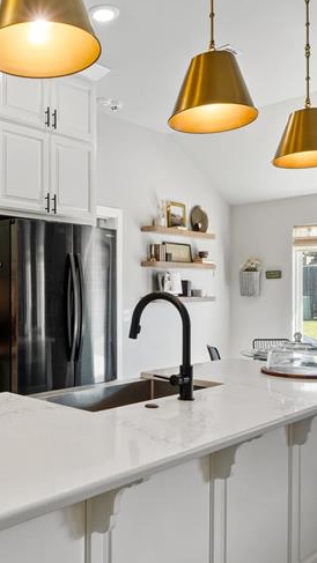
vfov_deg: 56.6
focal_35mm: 35
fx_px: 523
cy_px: 305
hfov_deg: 32.4
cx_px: 45
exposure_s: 1/6
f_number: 8
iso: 200
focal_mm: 10.6
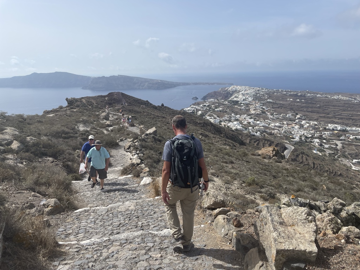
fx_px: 270
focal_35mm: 26
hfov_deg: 67.3
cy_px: 135
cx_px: 180
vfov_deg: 53.1
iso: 32
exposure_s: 1/5051
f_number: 1.6
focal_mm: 4.2
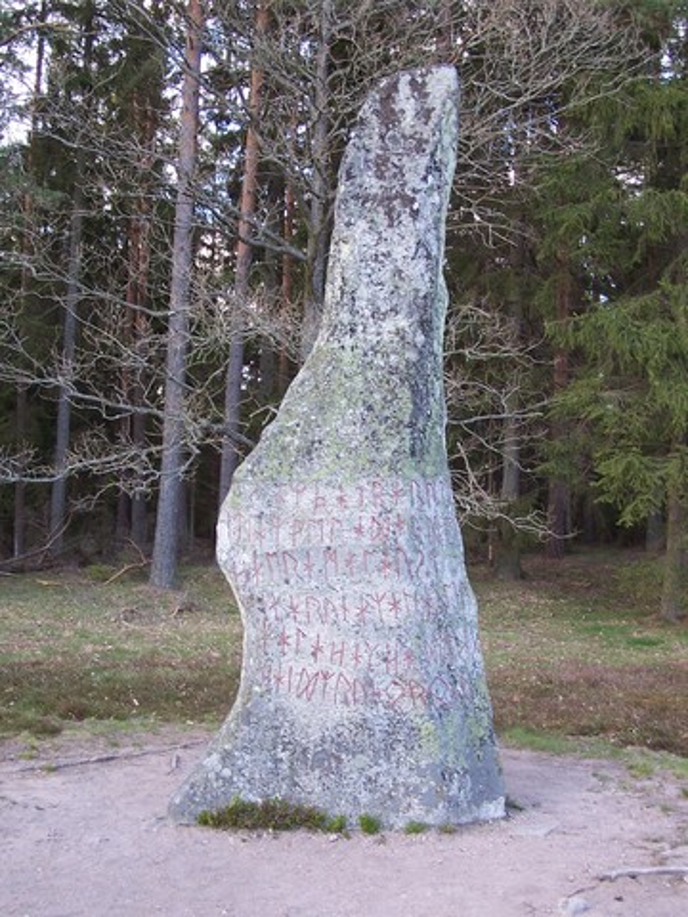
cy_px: 458
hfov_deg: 33.6
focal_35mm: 43
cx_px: 344
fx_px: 1140
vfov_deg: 43.9
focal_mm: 7.1
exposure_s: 1/45
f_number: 2.8
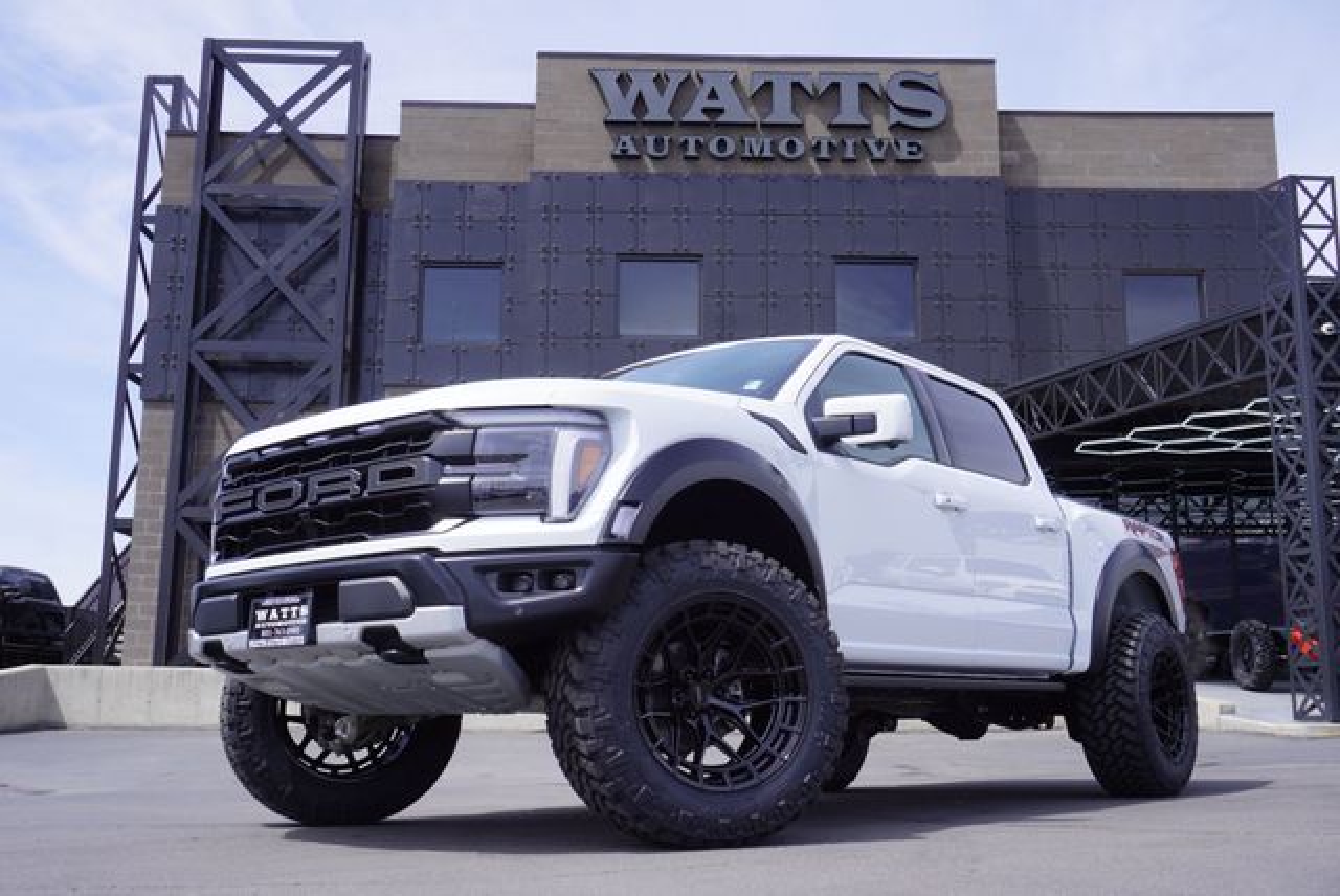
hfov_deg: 51.2
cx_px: 670
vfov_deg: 35.6
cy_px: 448
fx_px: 1397
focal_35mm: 38
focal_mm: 25
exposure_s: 1/125
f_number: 10
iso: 100
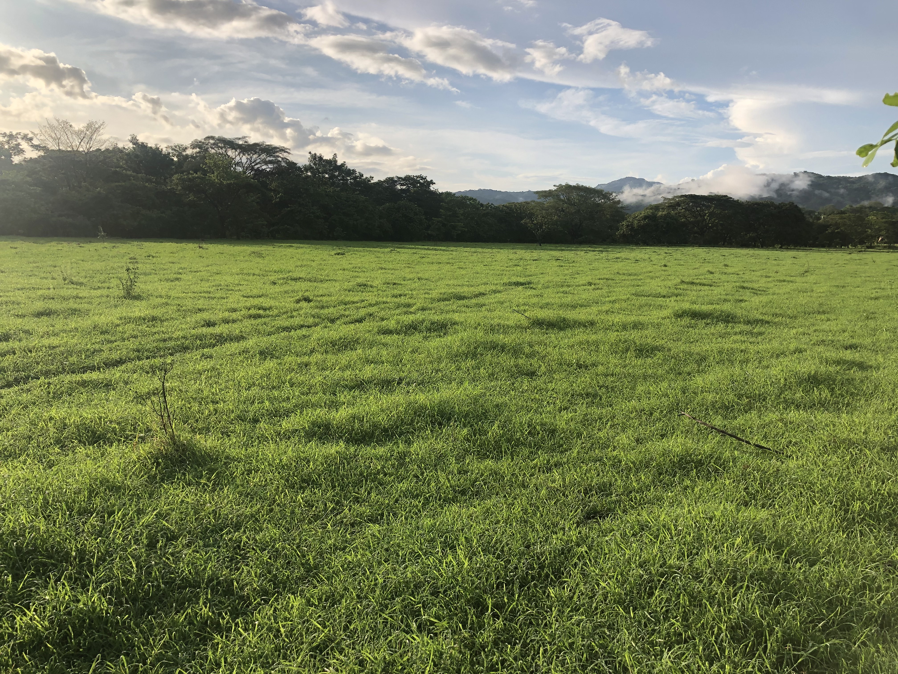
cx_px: 449
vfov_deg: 49.7
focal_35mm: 28
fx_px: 726
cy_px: 337
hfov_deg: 63.4
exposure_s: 1/2088
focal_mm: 4
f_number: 1.8
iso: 20
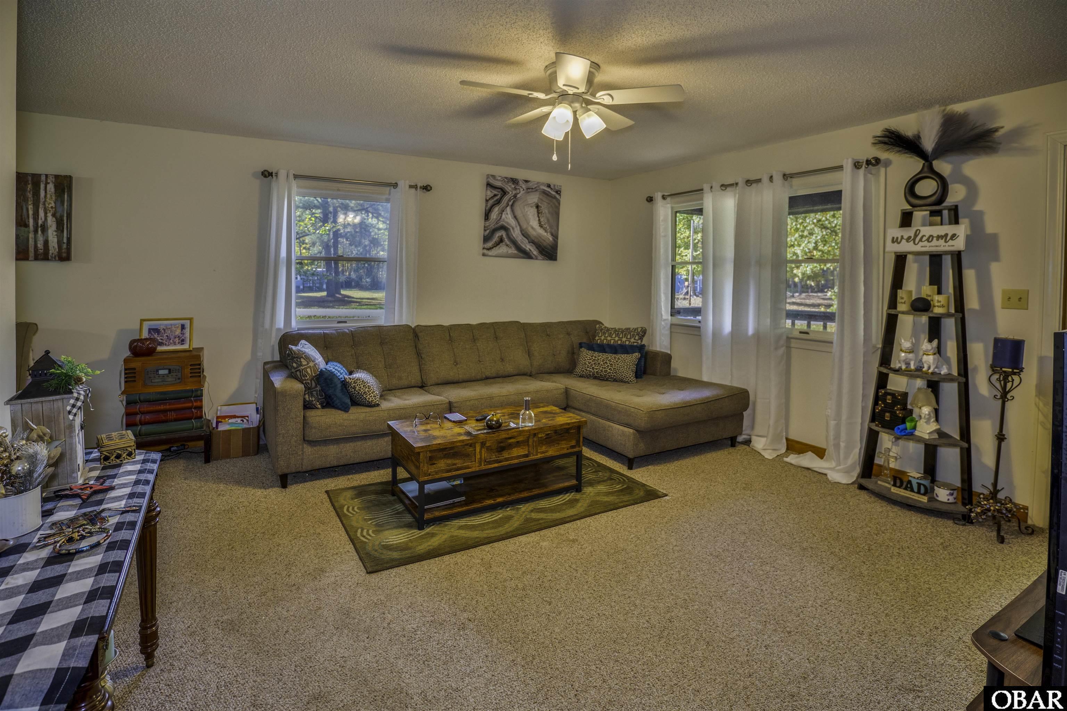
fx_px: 489
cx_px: 534
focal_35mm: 16
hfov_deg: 95.0
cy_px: 356
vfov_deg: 72.1
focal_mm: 11
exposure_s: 1/8
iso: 400
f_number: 3.2
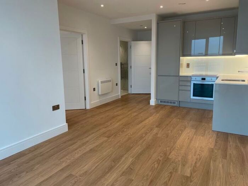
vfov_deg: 53.1
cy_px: 93
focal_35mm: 26
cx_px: 124
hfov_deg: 67.3
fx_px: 186
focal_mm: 4.2
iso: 50
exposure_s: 1/100
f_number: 1.6
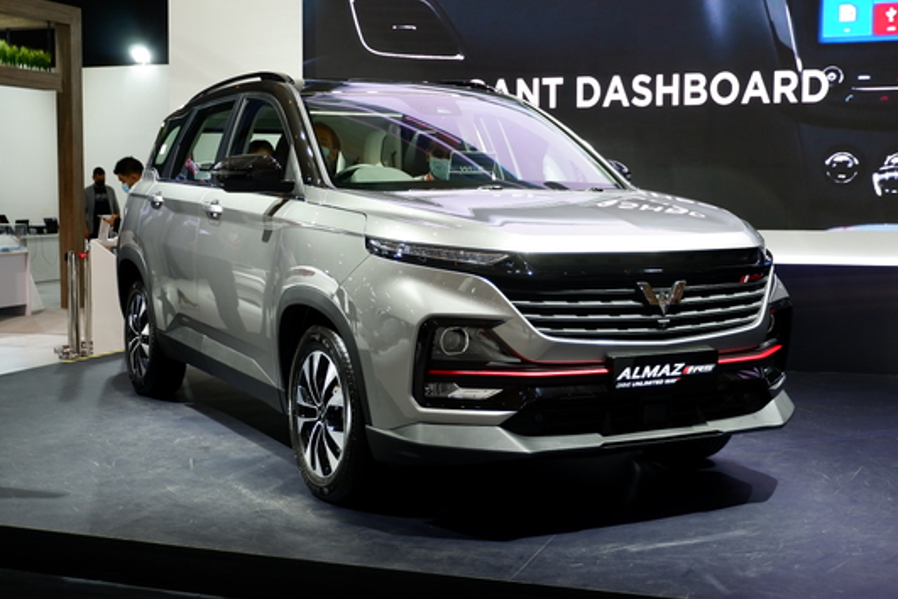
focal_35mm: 47
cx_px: 453
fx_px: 1172
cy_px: 319
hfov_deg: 41.9
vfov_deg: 28.6
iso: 500
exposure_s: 1/60
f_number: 4.5
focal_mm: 26.9
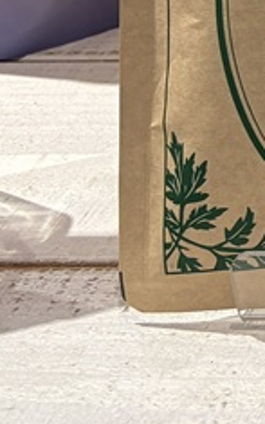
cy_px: -274
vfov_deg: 13.6
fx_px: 1628
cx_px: 869
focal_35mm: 141
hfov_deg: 7.7
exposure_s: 1/120
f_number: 1.6
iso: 125
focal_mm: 5.96
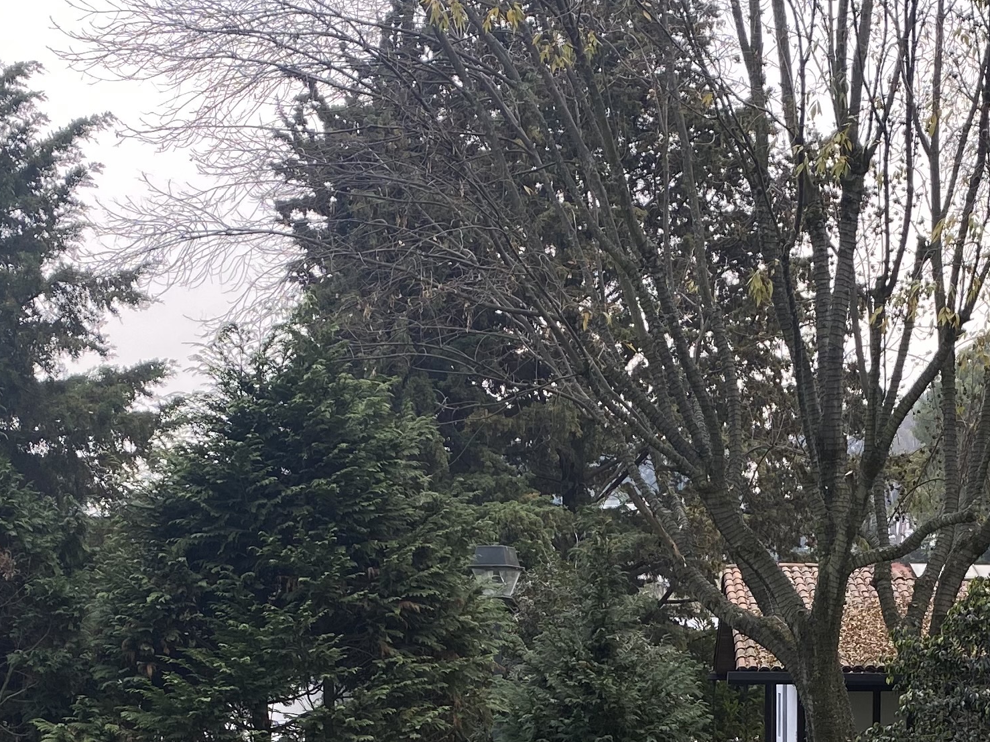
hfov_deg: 27.0
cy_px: 956
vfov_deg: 19.2
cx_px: 754
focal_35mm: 71
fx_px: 2030
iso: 32
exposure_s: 1/319
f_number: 1.8
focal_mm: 4.25
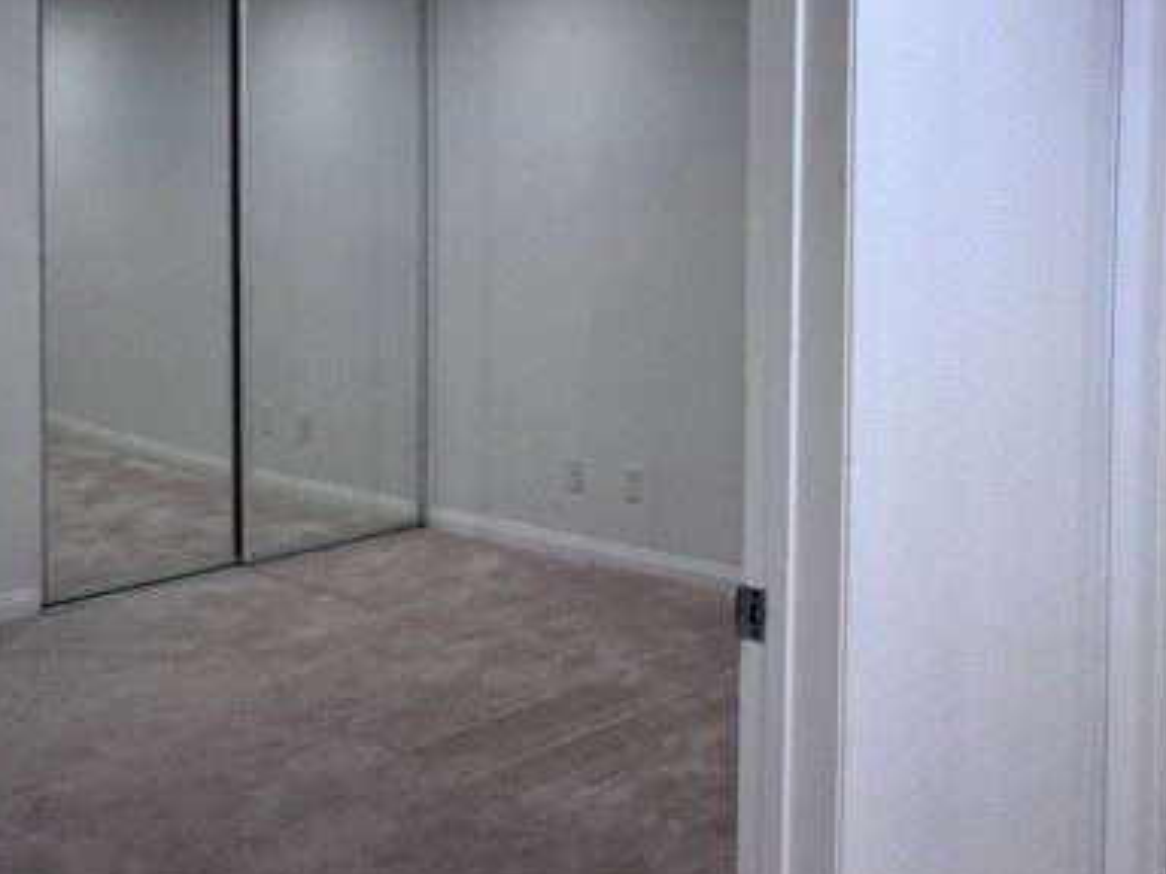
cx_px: 887
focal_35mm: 40
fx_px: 1347
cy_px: 261
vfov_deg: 35.4
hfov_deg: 45.1
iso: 100
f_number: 1.78
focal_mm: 6.76
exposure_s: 1/120
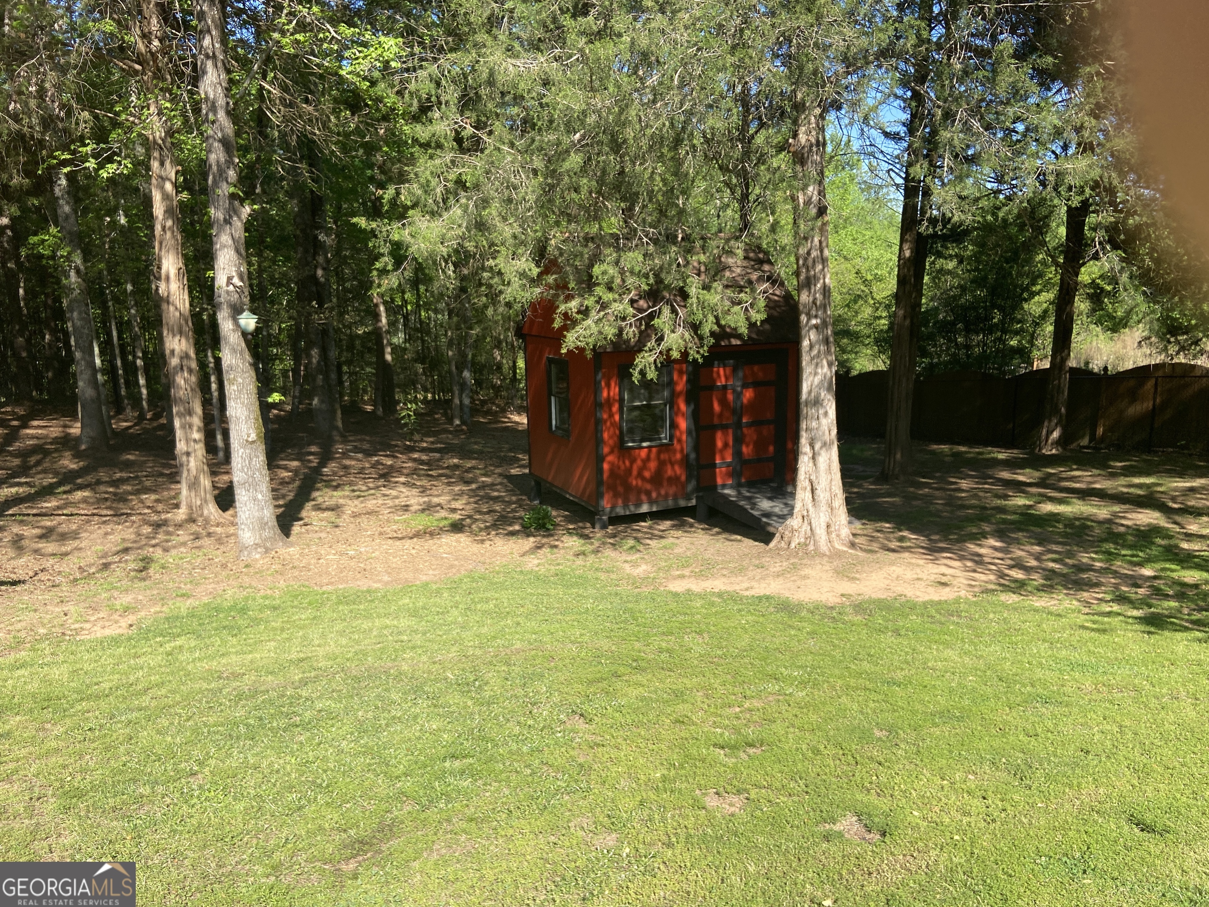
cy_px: 454
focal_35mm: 26
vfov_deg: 53.1
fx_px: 908
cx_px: 604
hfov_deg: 67.3
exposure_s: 1/1543
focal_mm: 4.25
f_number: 1.8
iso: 32
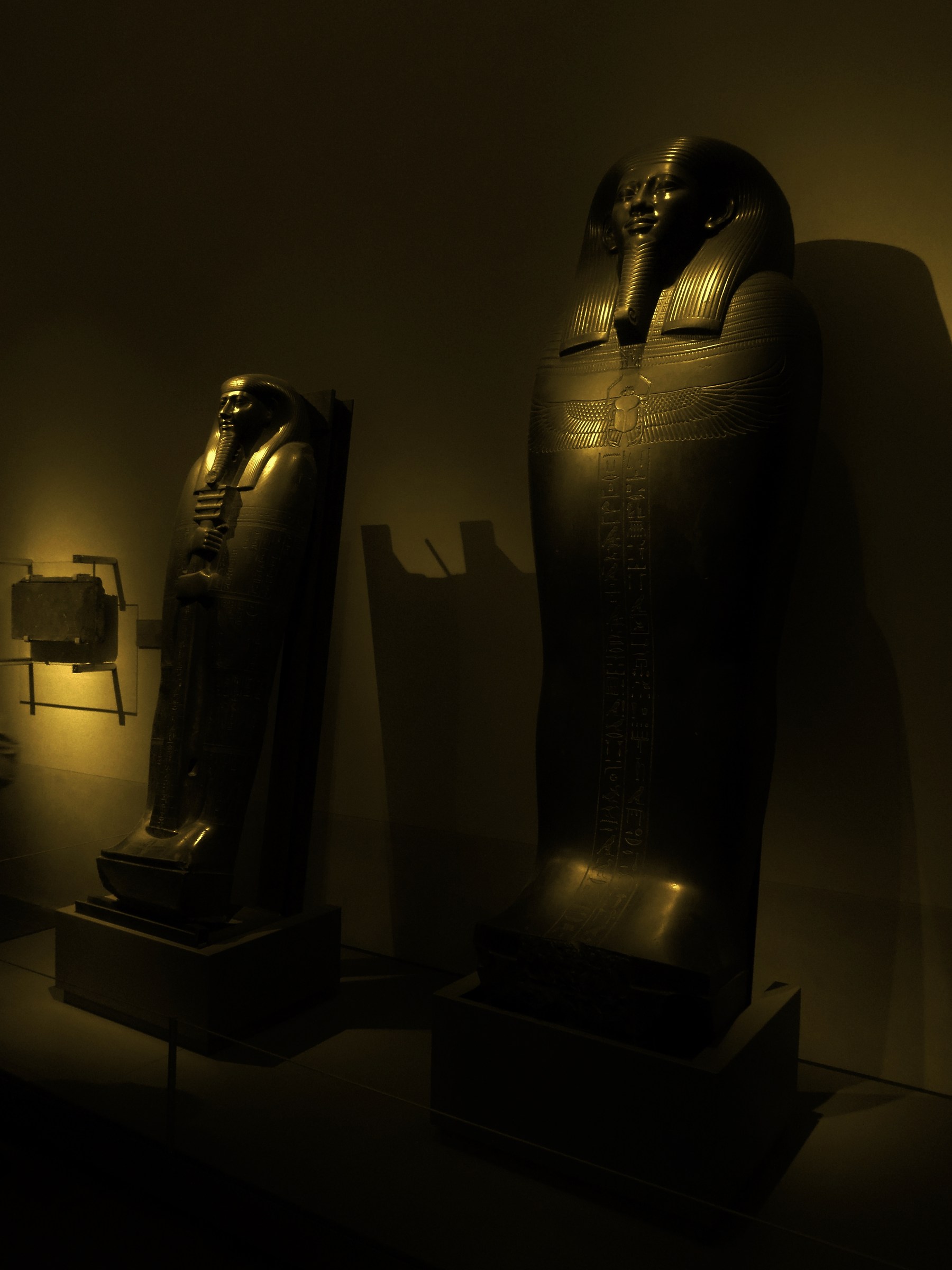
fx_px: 1027
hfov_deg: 49.7
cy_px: 635
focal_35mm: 28
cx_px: 476
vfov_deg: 63.4
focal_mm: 4.9
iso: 1600
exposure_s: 1/30
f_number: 3.1
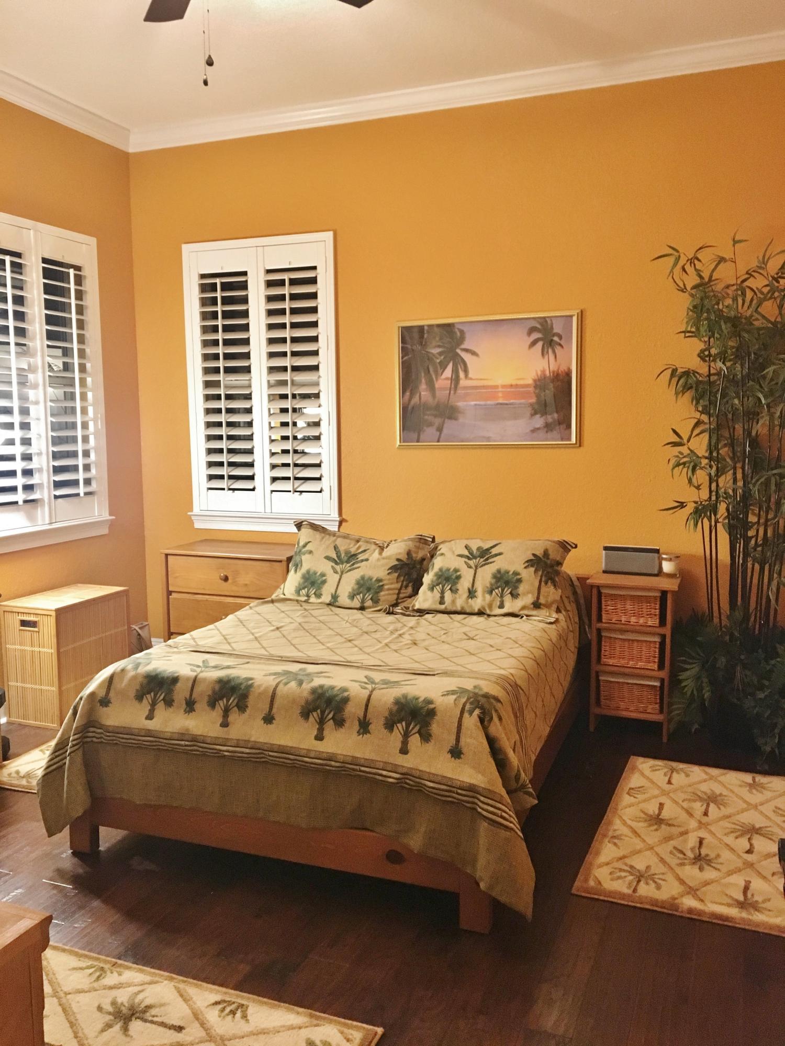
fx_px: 877
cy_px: 523
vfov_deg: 61.7
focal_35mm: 29
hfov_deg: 48.2
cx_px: 392
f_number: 2.2
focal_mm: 4.15
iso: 200
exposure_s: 1/15
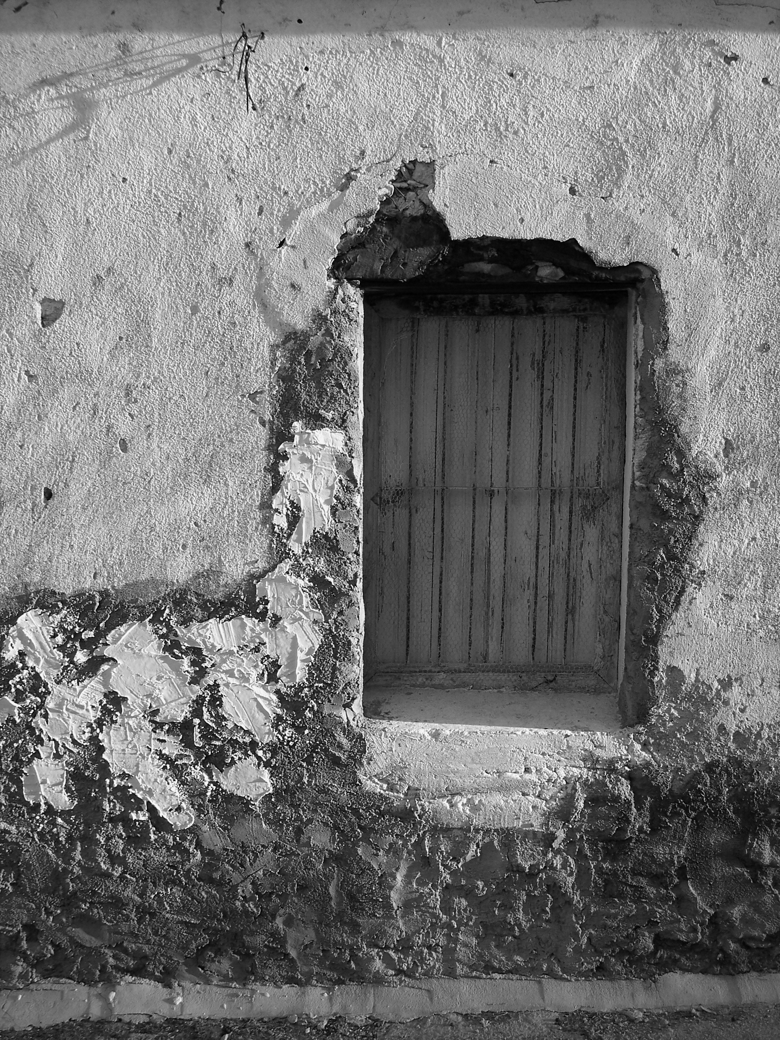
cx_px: 390
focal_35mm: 39
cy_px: 520
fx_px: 1172
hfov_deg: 36.8
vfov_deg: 47.9
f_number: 3.4
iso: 100
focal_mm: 8
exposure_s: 1/250
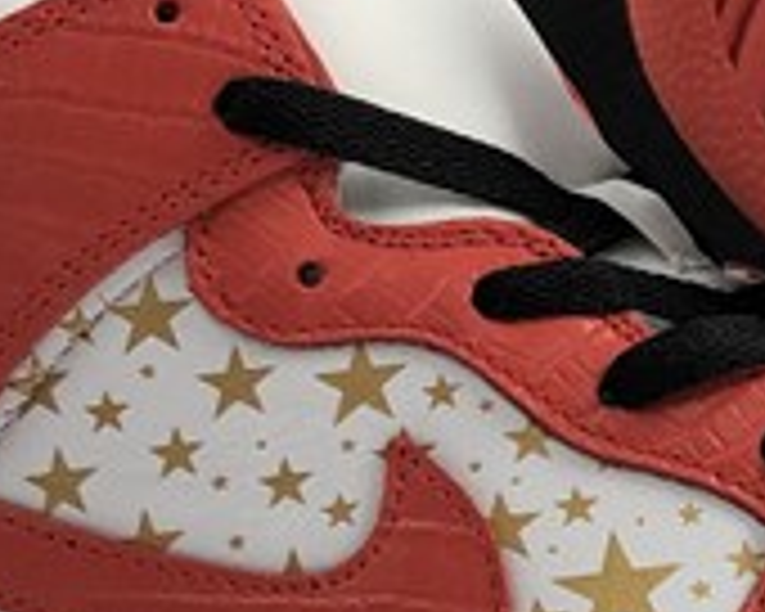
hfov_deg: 11.4
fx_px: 3645
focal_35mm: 161
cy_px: 531
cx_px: 1184
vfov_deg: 9.6
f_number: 1.8
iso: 40
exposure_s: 1/100
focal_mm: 4
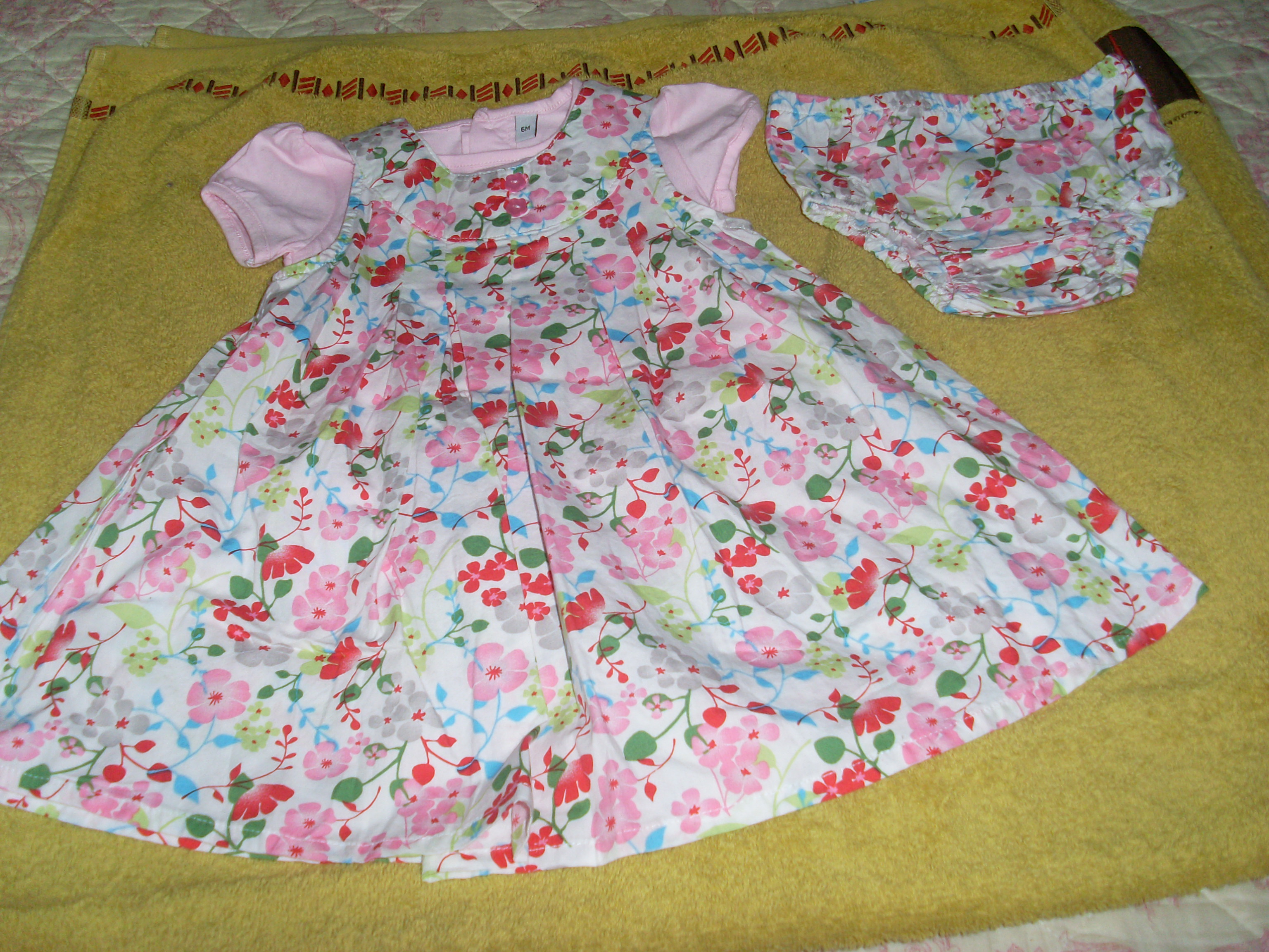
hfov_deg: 49.0
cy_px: 476
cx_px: 634
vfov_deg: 37.7
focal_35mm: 38
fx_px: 1393
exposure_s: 1/45
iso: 100
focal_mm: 6.3
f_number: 3
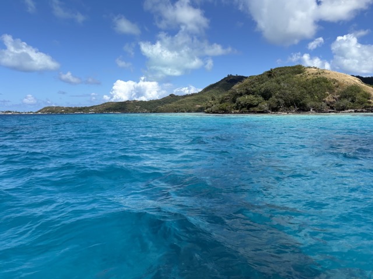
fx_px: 280
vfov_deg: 53.1
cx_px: 186
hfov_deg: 67.3
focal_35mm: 26
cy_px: 140
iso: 50
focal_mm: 5.96
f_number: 1.6
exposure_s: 1/4082
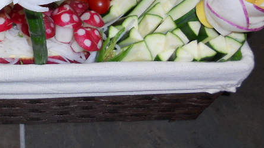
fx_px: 476
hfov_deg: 30.1
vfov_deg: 17.2
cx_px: 42
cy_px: -13
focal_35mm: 68
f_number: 3.2
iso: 80
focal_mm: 4.9
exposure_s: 1/25
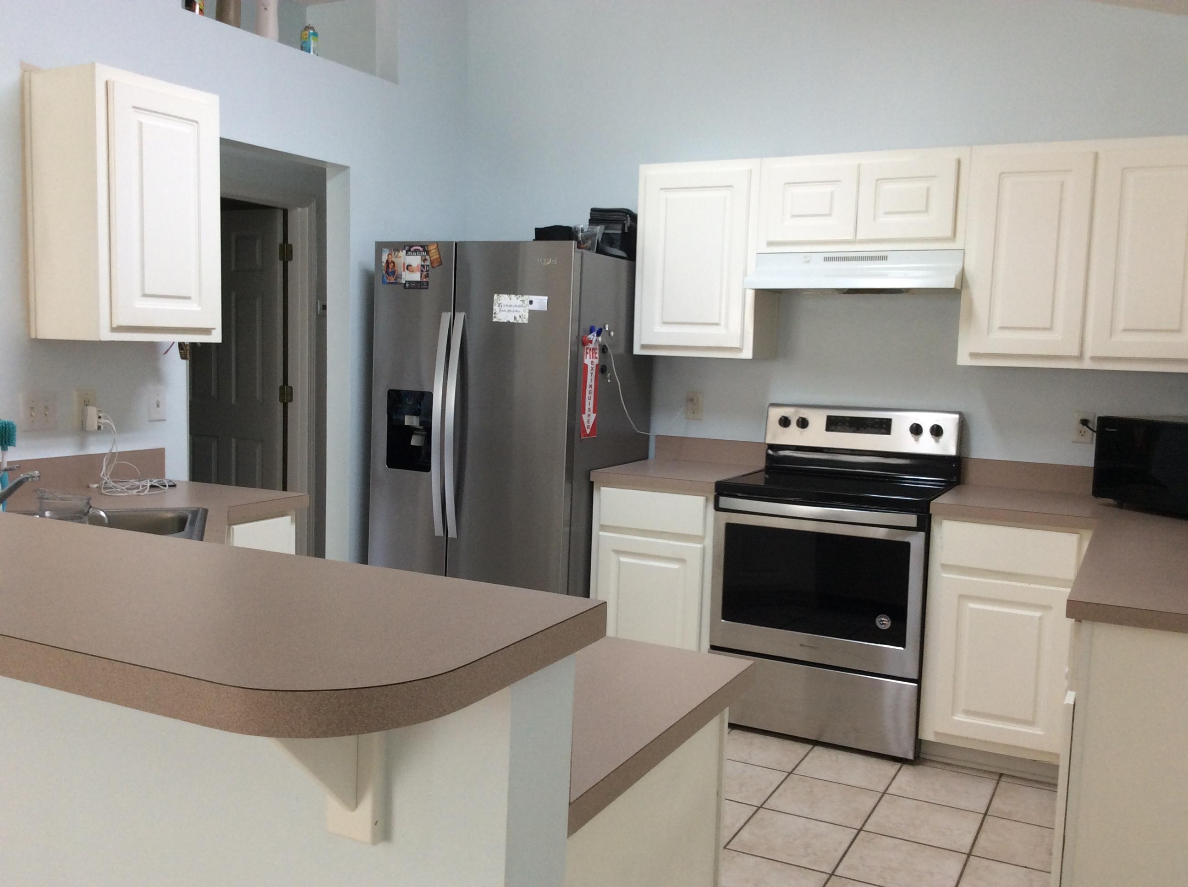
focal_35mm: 32
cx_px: 594
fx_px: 1097
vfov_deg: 44.1
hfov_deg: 56.9
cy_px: 444
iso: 50
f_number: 2.4
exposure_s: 1/24
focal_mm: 3.3
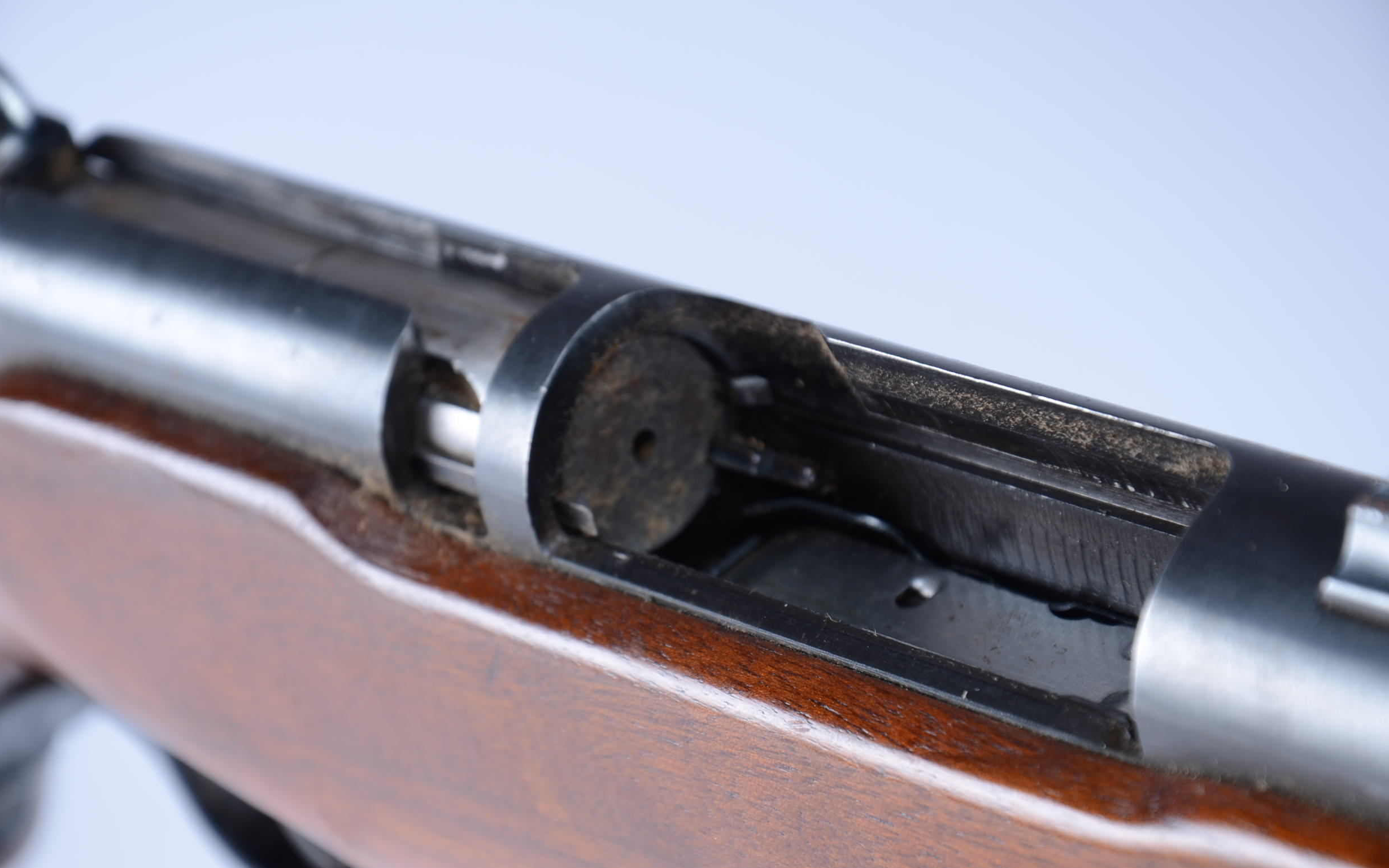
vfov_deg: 8.2
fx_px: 6076
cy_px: 429
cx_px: 694
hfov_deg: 13.0
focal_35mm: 161
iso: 100
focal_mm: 105
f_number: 8
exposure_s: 1/100
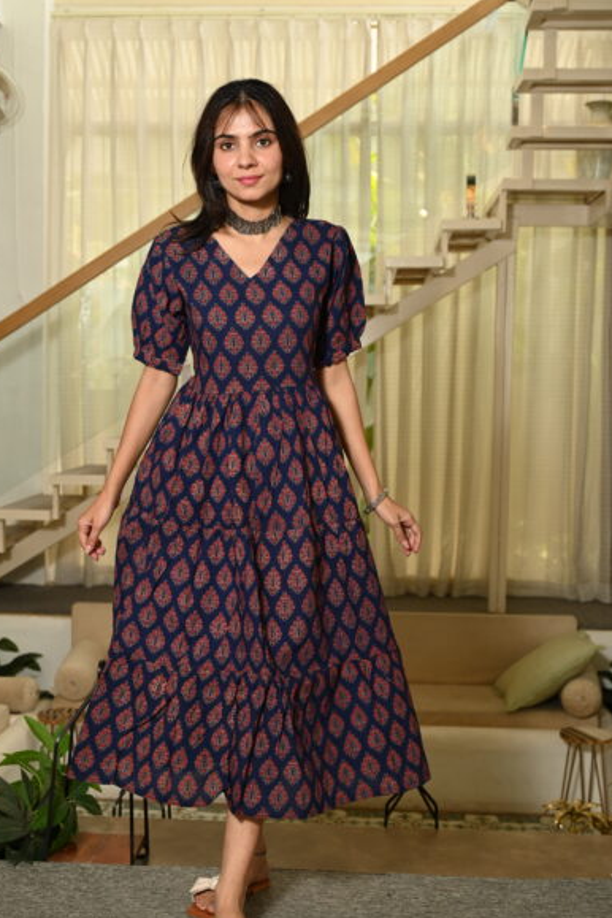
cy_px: 471
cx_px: 258
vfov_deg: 40.3
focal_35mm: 49
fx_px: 1249
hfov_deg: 27.5
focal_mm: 42
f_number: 5
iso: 320
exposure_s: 1/160
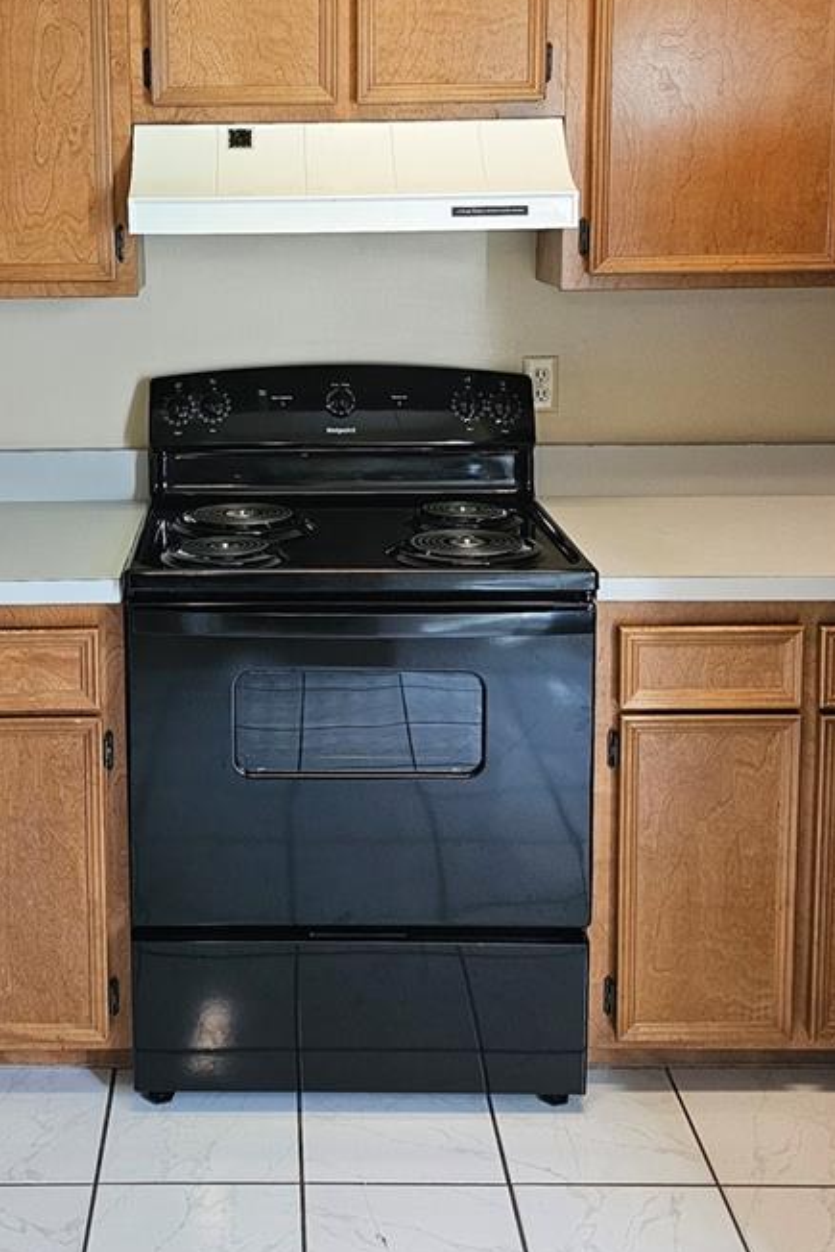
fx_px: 1530
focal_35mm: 44
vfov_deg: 43.8
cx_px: 217
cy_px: 401
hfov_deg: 30.1
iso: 500
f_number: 1.7
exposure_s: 1/120
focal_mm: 6.3
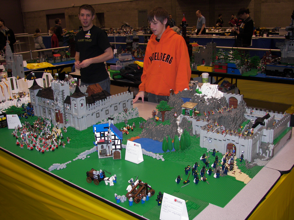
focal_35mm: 36
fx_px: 306
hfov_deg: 51.4
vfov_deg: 39.7
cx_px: 147
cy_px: 110
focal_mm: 6
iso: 64
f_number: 2.8
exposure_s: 1/30
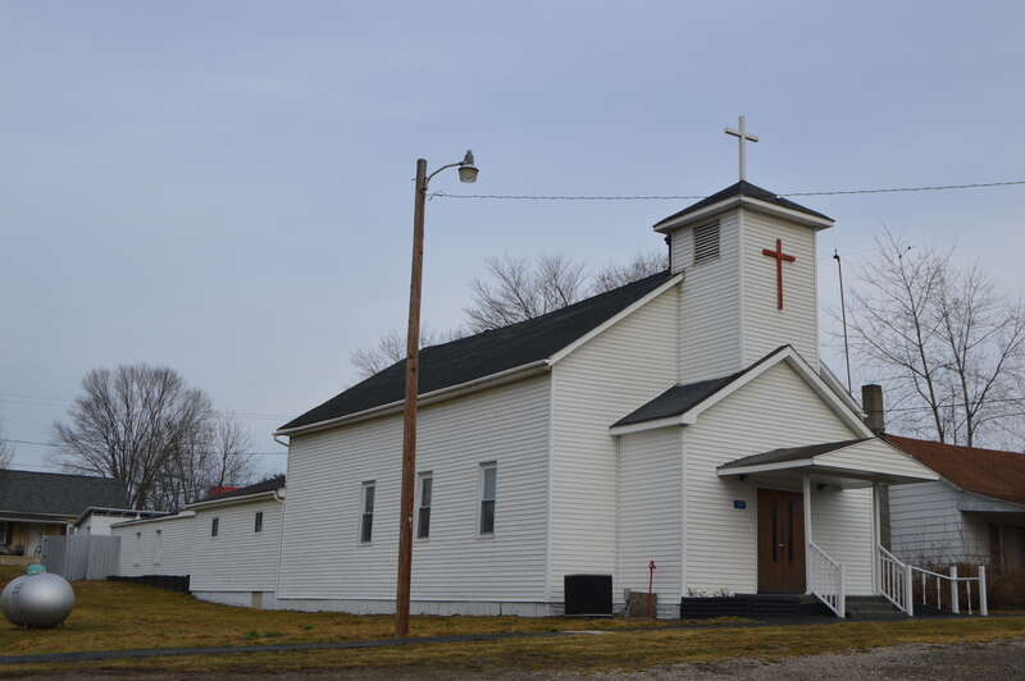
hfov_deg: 46.4
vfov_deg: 31.8
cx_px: 512
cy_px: 340
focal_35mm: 42
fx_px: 1195
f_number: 8
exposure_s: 1/250
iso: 100
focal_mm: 28
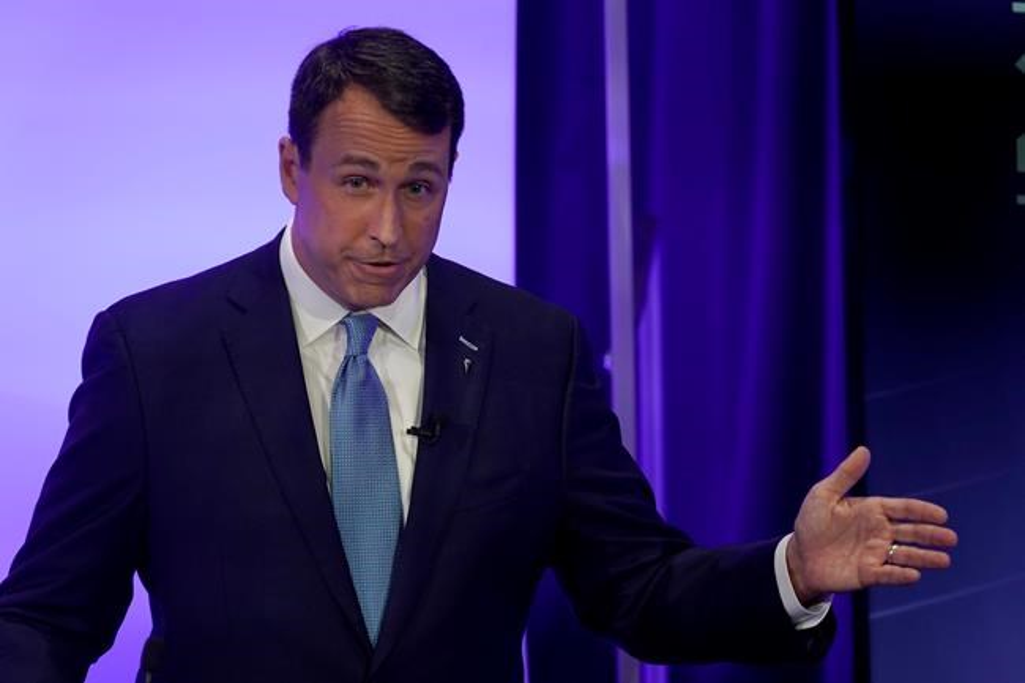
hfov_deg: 7.4
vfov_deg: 4.9
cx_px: 512
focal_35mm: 280
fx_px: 7970
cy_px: 342
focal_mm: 280
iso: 1600
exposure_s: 1/500
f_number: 4
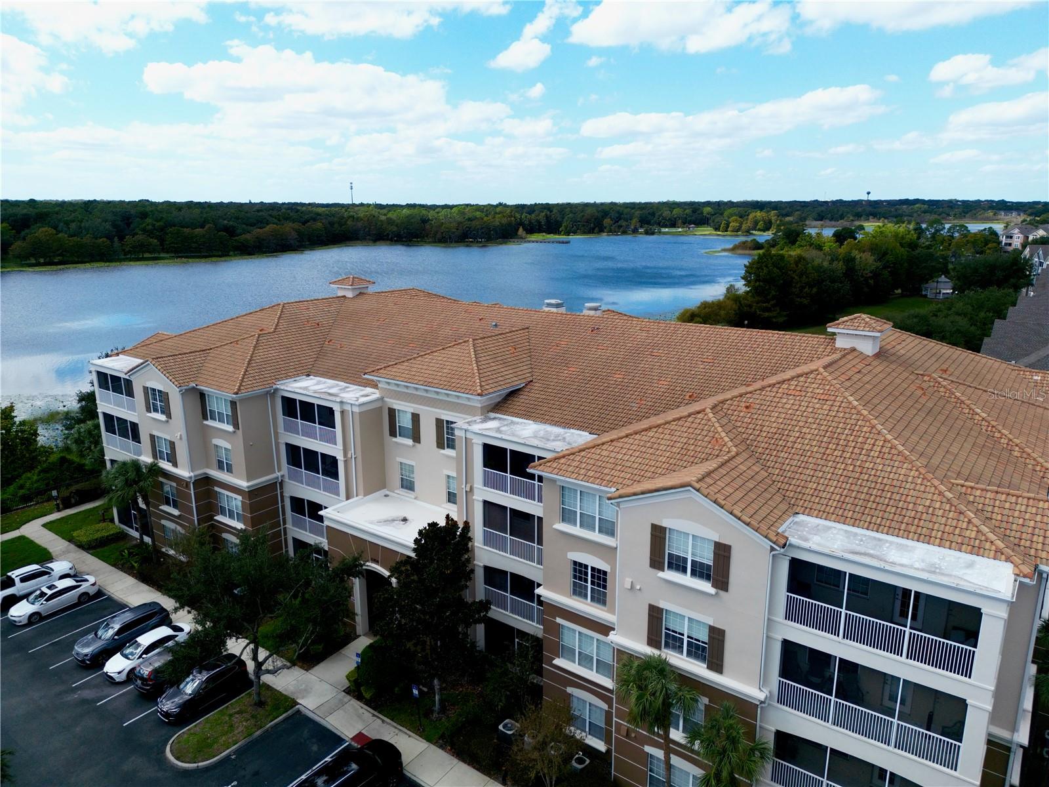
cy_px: 394
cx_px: 524
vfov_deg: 56.8
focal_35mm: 24
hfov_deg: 71.6
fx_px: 727
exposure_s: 1/3000
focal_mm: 6.72
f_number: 1.7
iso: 150
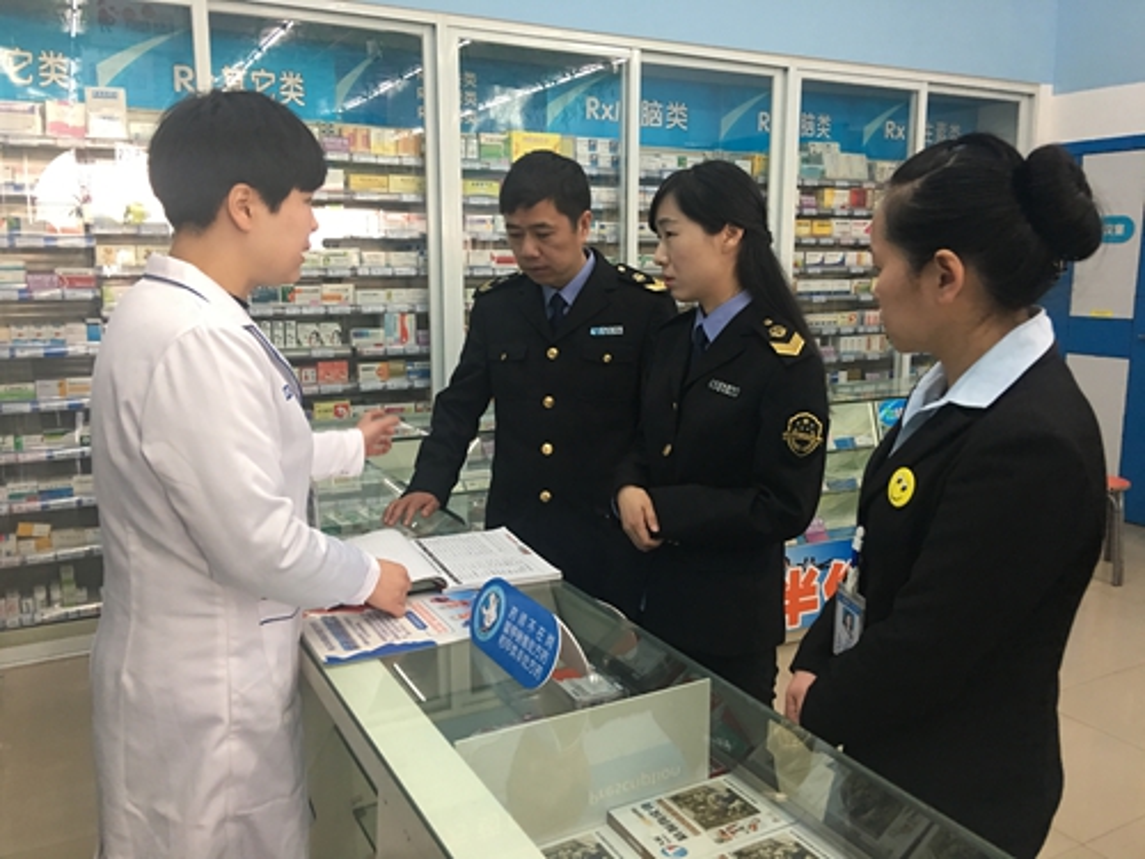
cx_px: 572
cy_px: 430
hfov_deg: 61.7
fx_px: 959
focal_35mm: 29
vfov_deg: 48.2
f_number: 2.2
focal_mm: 4.15
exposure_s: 1/17
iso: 80
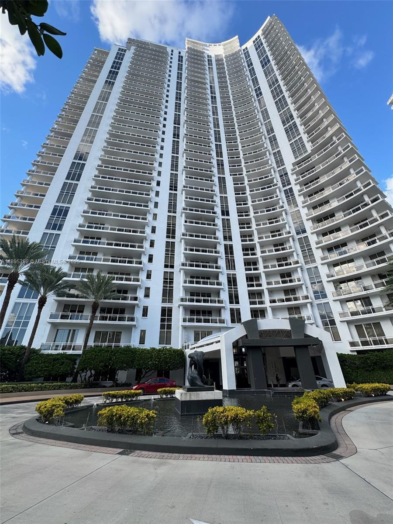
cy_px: 262
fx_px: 212
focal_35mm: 14
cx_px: 196
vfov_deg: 102.1
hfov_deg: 85.7
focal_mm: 2.22
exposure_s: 1/440
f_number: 2.2
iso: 40
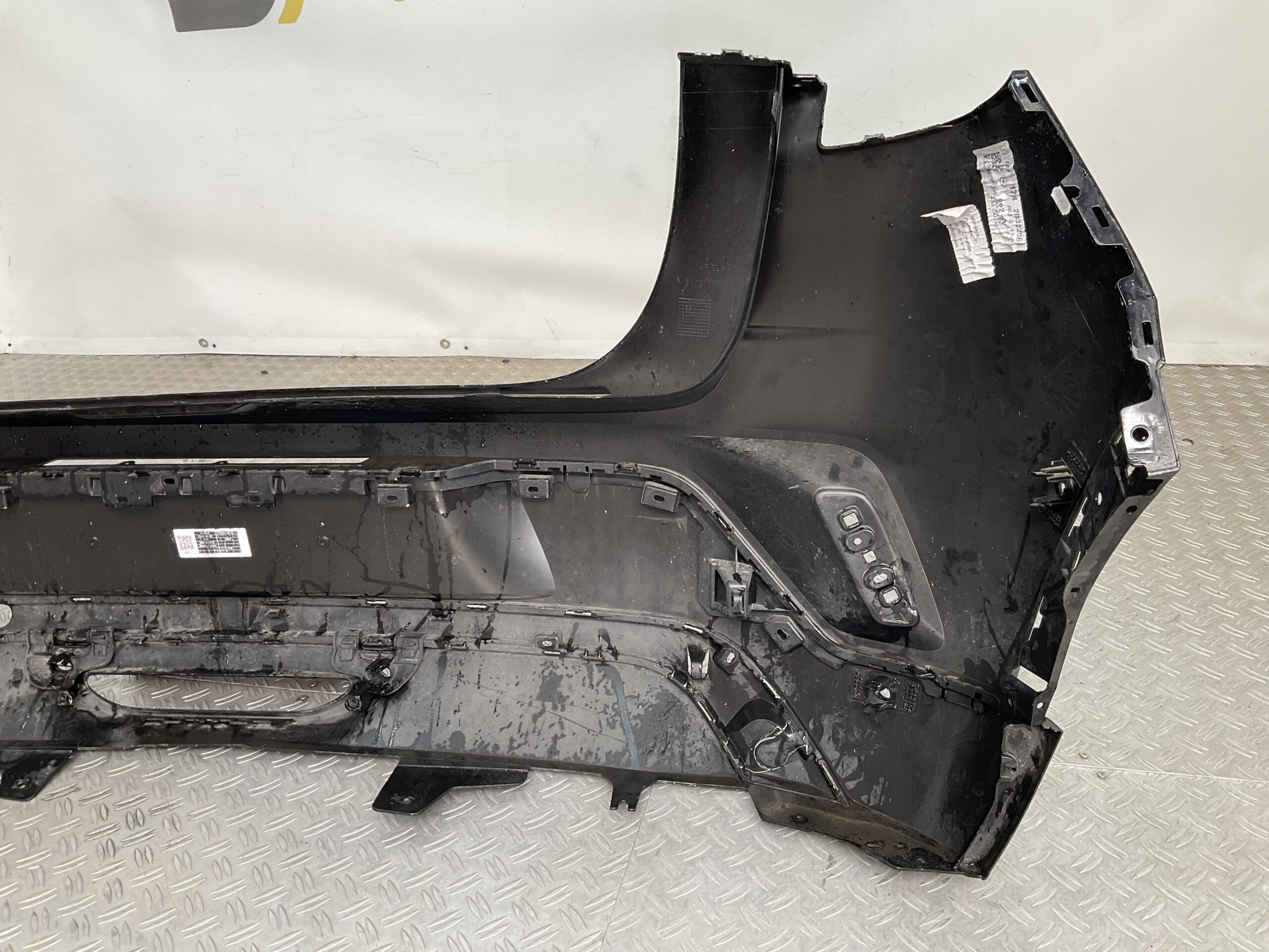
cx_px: 634
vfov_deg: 48.2
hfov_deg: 61.7
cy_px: 476
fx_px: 1063
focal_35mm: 29
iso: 20
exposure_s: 1/100
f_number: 1.8
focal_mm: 3
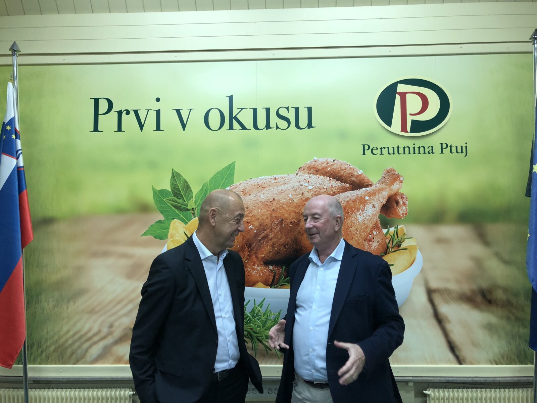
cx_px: 268
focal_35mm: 28
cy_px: 202
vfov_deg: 49.7
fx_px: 434
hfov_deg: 63.4
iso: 32
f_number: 1.8
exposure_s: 1/25
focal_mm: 3.99
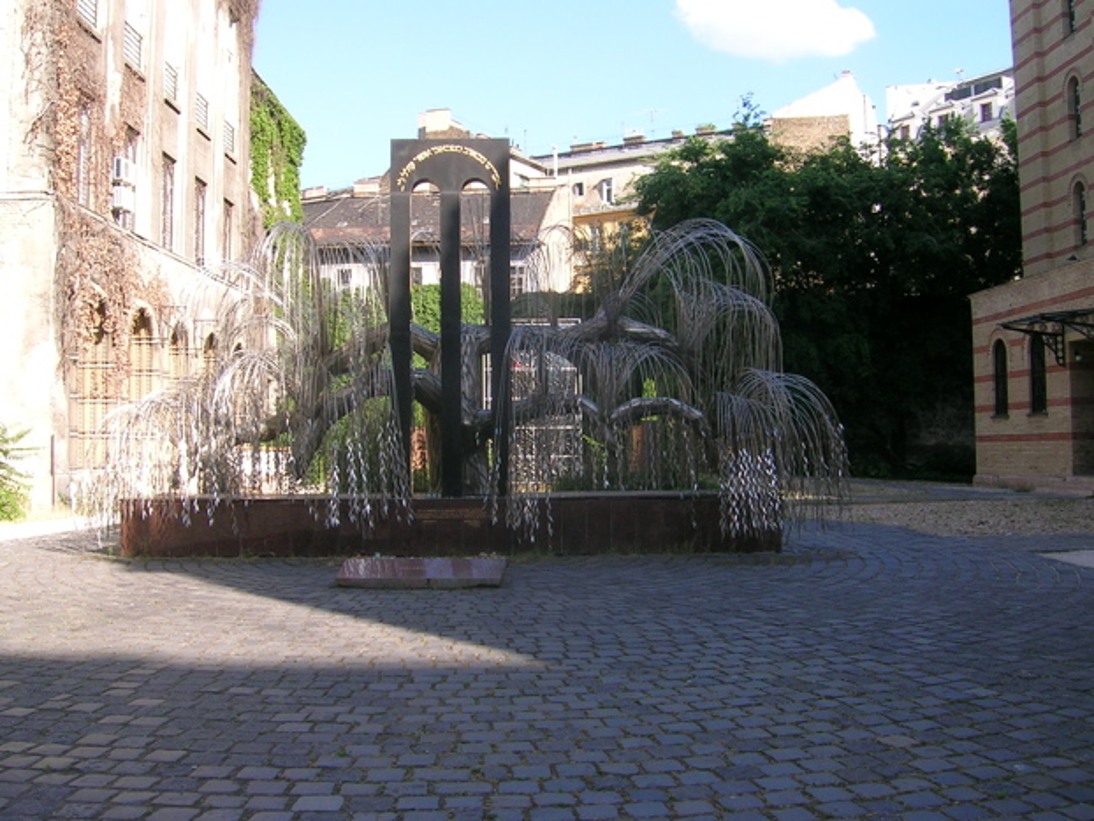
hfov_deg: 51.3
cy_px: 417
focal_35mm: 36
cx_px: 542
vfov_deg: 39.7
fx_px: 1138
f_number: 4.8
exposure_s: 1/148
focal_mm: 5.4
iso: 50
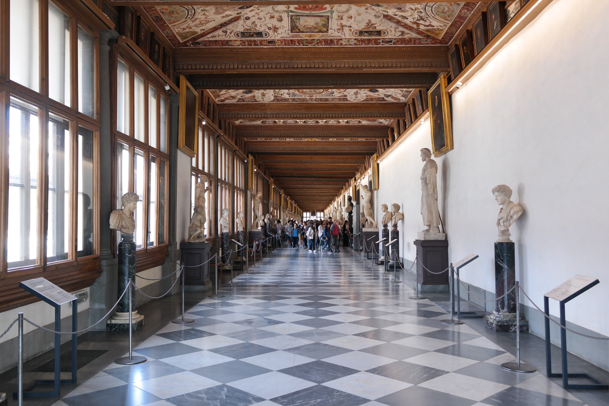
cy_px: 203
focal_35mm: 30
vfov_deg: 43.6
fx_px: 507
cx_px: 304
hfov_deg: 61.9
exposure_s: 1/80
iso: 800
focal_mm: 20
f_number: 3.5
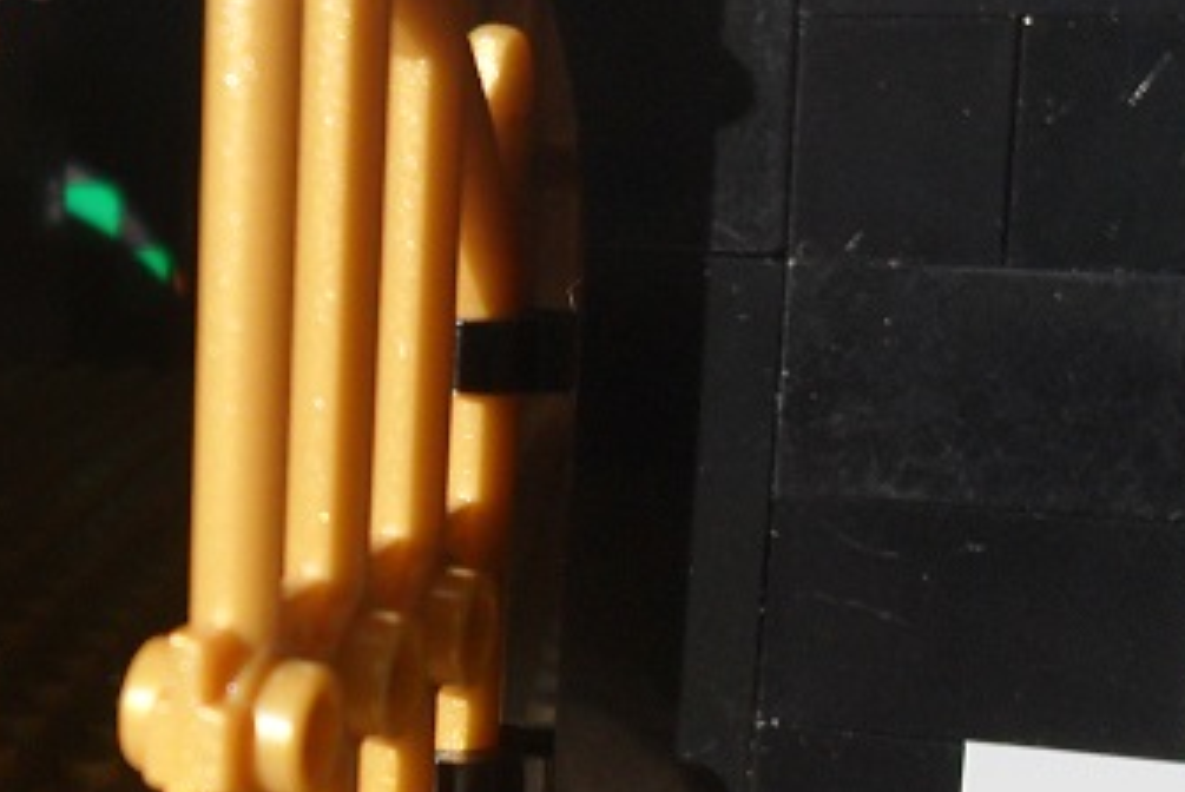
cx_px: -124
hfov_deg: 27.5
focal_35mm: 67
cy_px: 368
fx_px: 2207
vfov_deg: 20.3
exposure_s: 1/350
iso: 100
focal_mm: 4.9
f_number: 3.5
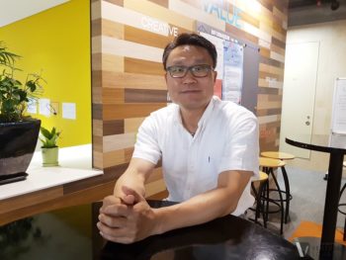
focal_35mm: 26
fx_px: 260
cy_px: 130
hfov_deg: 67.3
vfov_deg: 53.1
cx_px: 173
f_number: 1.7
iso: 200
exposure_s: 1/17
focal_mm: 4.2
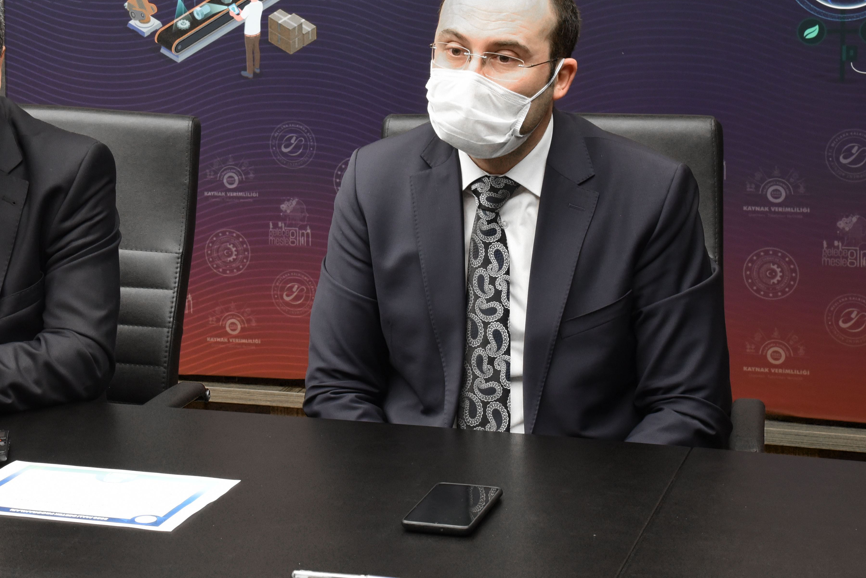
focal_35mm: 87
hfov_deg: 23.2
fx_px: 2093
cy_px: 142
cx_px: 231
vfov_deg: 15.6
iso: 2000
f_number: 11
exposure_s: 1/50
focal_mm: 52
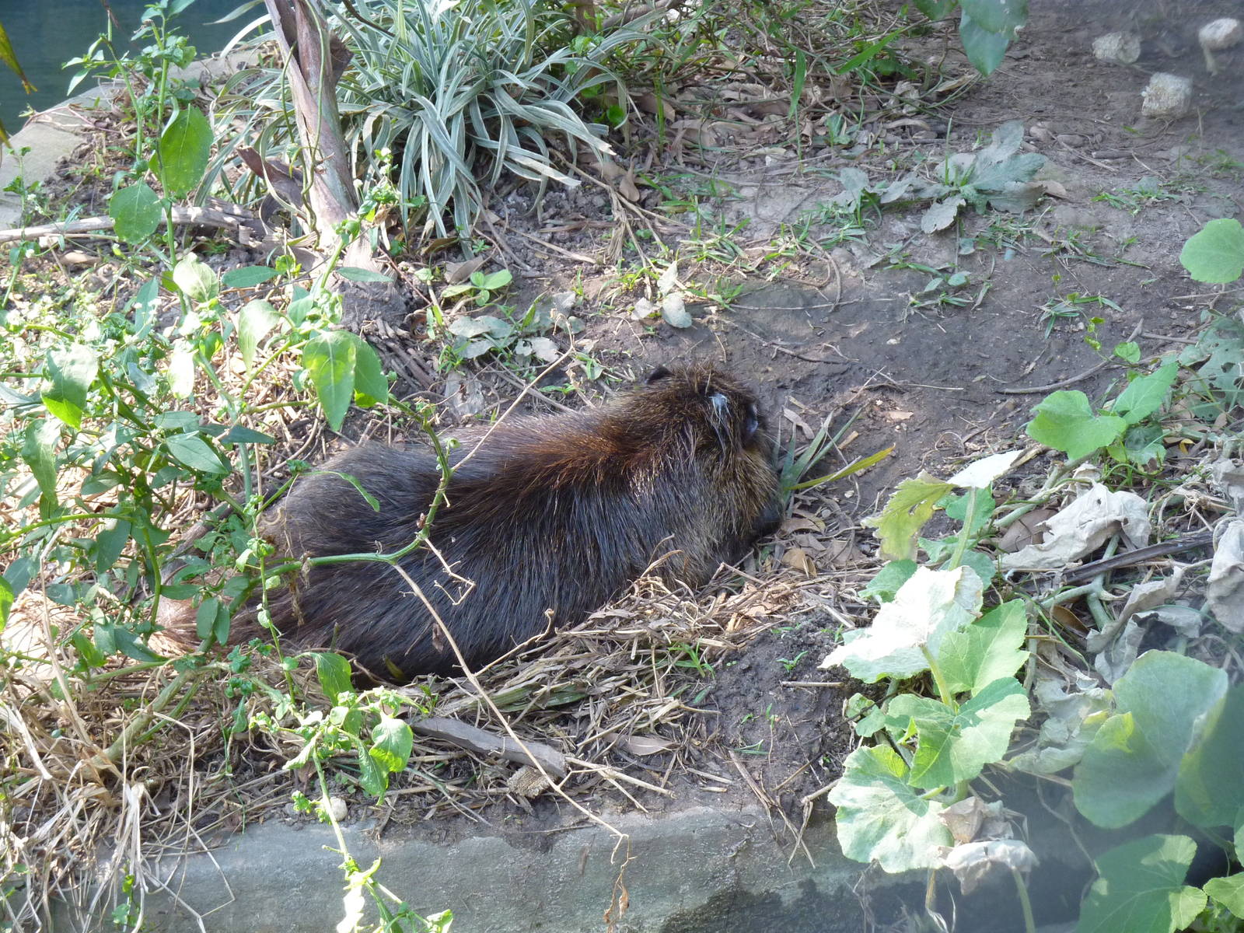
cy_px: 466
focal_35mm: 111
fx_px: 3989
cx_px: 622
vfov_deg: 13.3
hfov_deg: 17.7
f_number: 4.4
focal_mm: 18.2
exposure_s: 1/50
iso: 200
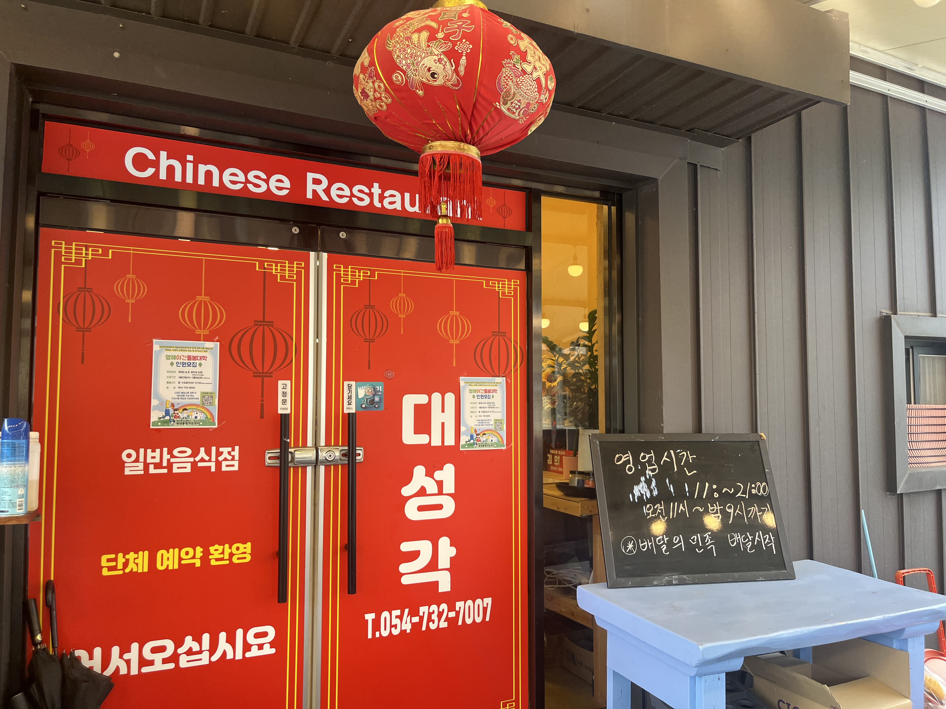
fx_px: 711
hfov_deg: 67.3
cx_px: 473
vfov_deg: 53.1
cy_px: 354
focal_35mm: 26
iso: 50
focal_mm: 5.1
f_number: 1.6
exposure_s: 1/120
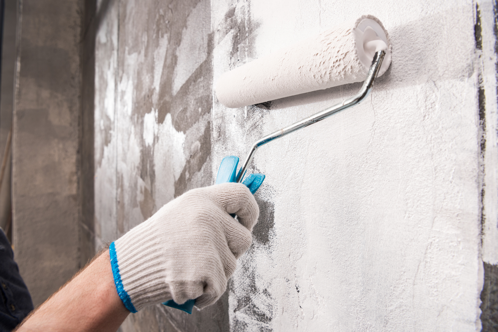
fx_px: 332
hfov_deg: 73.7
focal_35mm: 24
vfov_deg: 53.2
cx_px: 249
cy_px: 166
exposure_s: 1/100
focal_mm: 24
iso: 250
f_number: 7.1
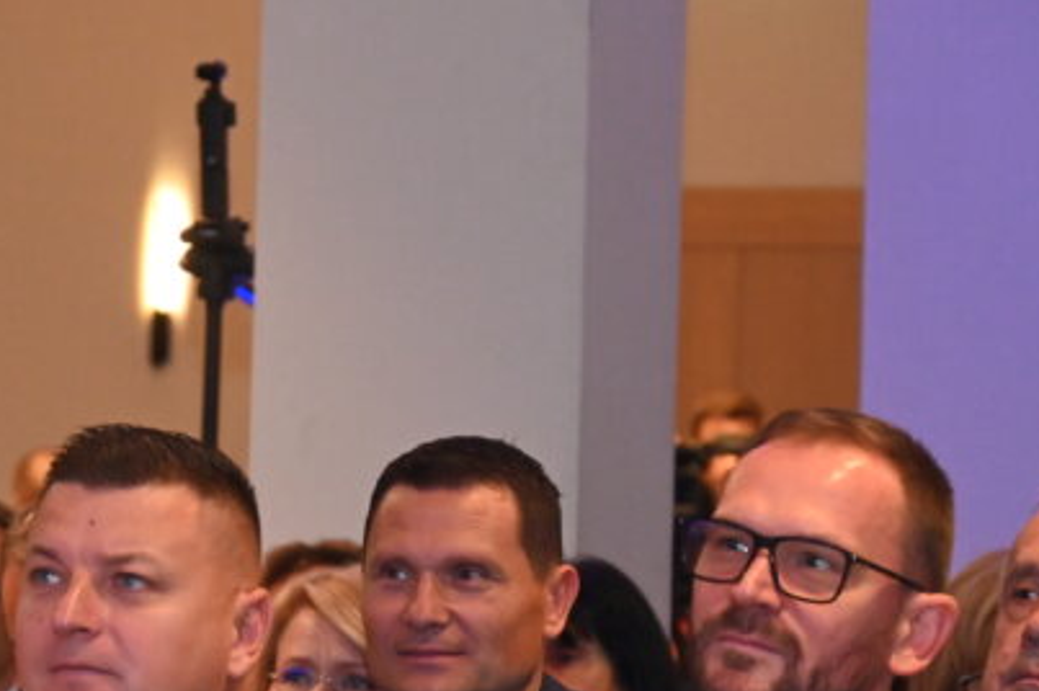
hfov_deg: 7.0
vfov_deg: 4.7
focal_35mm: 292
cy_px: 728
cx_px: -57
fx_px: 8420
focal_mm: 115
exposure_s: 1/125
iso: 6400
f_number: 6.3
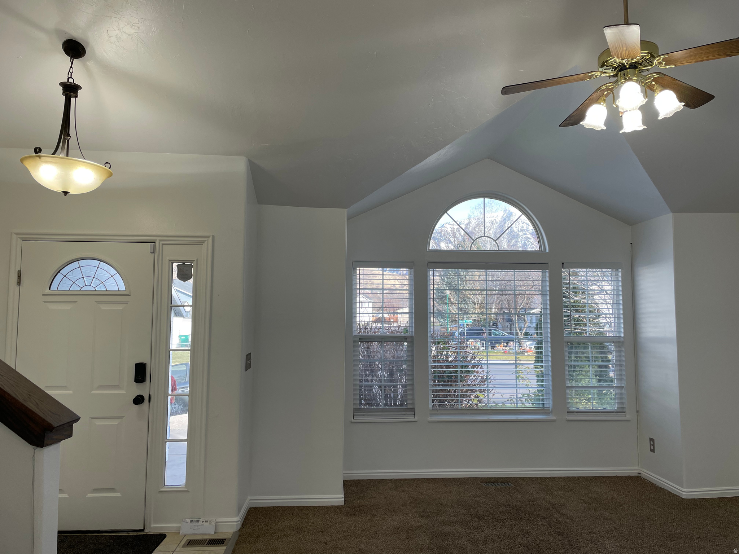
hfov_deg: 67.3
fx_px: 555
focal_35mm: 26
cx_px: 370
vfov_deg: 53.1
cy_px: 277
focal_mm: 4.2
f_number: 1.6
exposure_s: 1/174
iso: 32
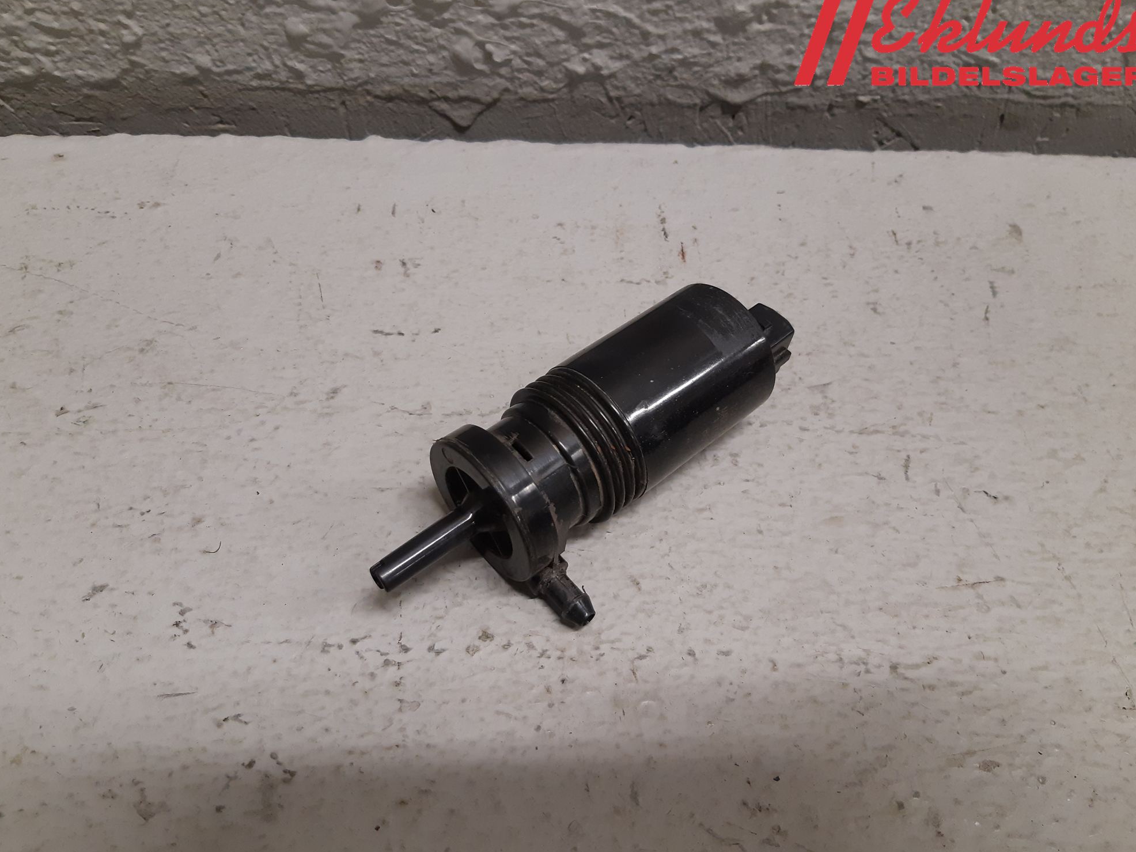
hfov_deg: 65.3
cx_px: 558
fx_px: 886
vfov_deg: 51.4
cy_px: 430
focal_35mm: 27
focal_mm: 3.93
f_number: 1.7
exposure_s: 1/50
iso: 160
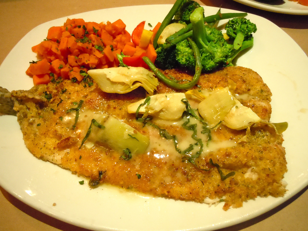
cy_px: 116
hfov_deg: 55.4
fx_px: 294
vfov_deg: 42.9
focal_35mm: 33
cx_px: 154
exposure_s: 1/30
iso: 800
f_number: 4
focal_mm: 5.9
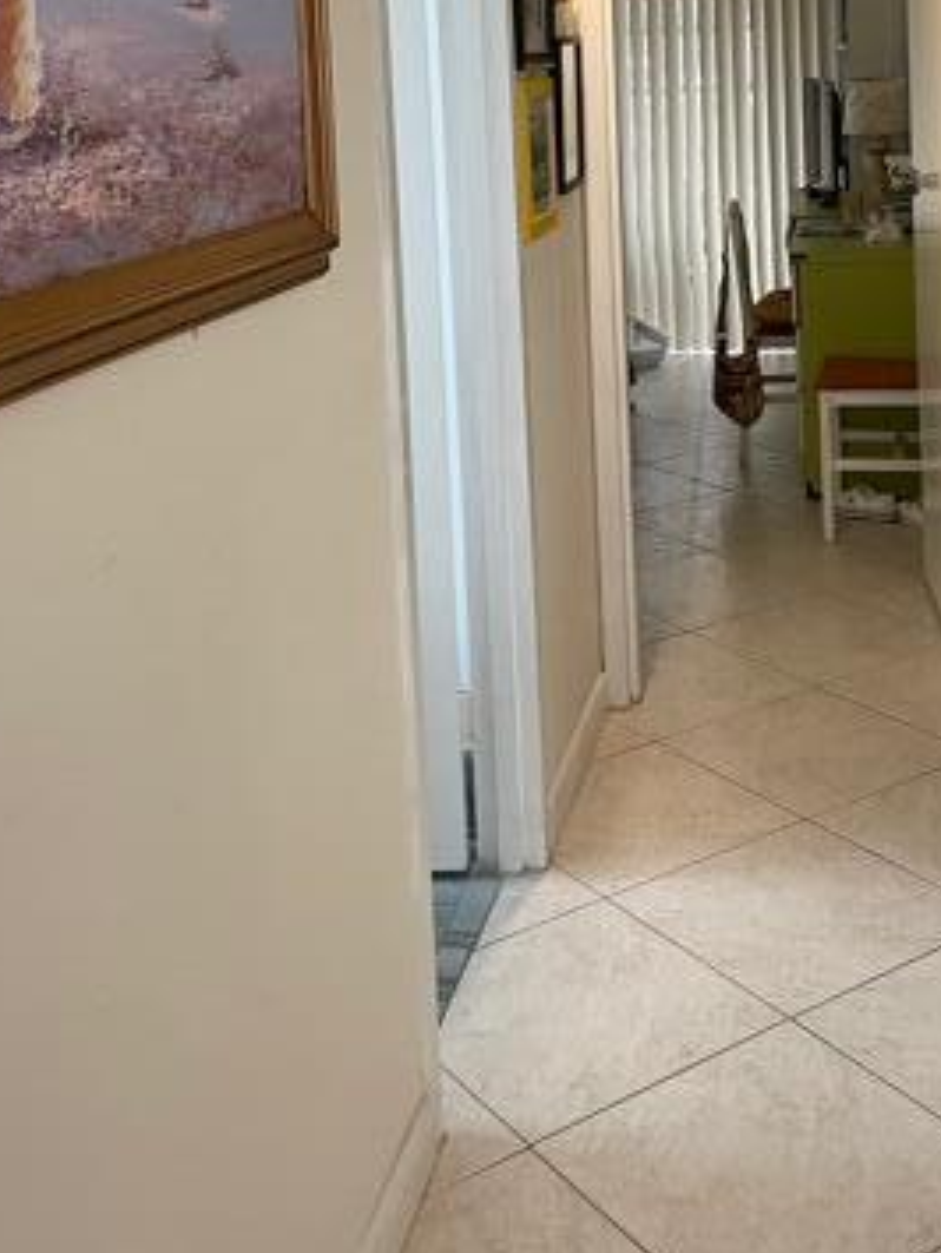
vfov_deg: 38.4
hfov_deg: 30.8
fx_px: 1701
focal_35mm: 47
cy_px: 191
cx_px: 570
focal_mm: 4.2
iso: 100
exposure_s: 1/60
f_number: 1.6
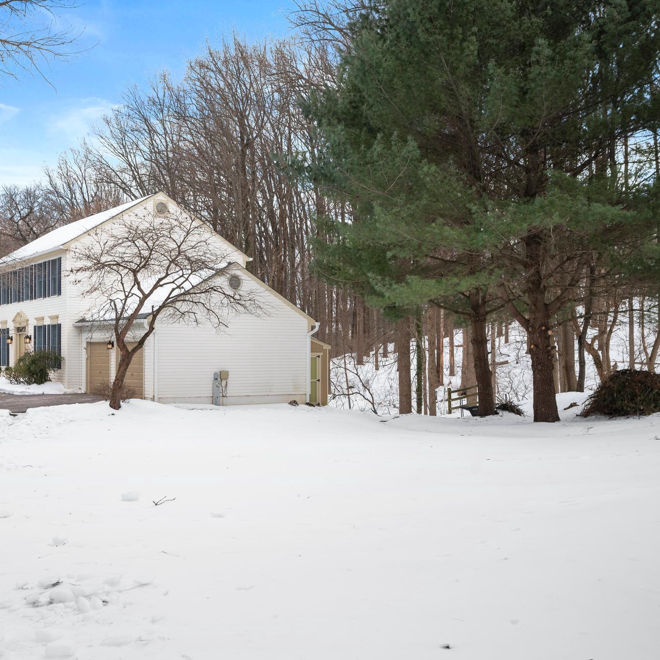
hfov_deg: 41.9
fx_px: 841
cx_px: 191
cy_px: 324
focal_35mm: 39
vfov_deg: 42.8
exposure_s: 1/1000
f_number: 8
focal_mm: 30
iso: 400
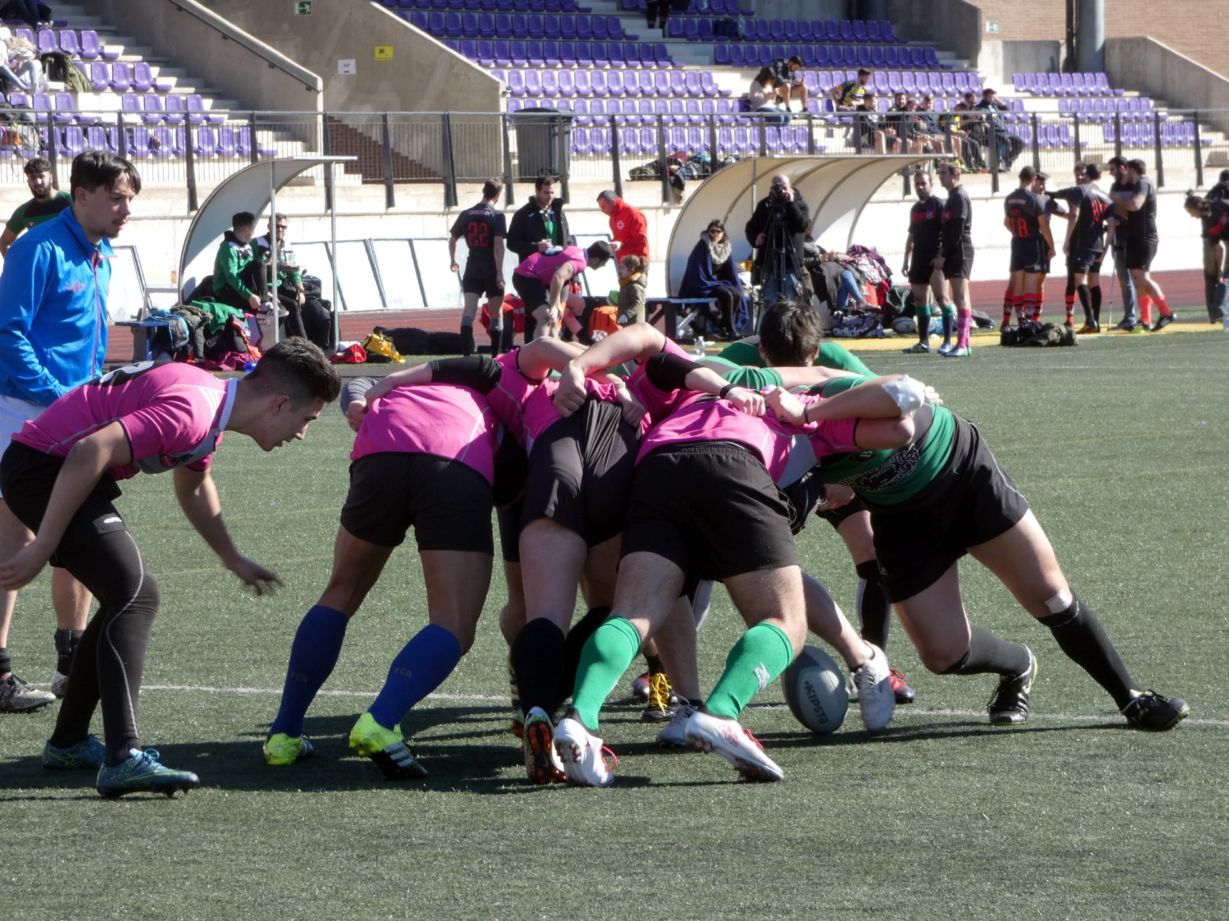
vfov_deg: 8.1
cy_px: 460
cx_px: 614
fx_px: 6496
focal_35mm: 183
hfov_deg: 10.8
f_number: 5.5
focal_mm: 32.7
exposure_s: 1/200
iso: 80
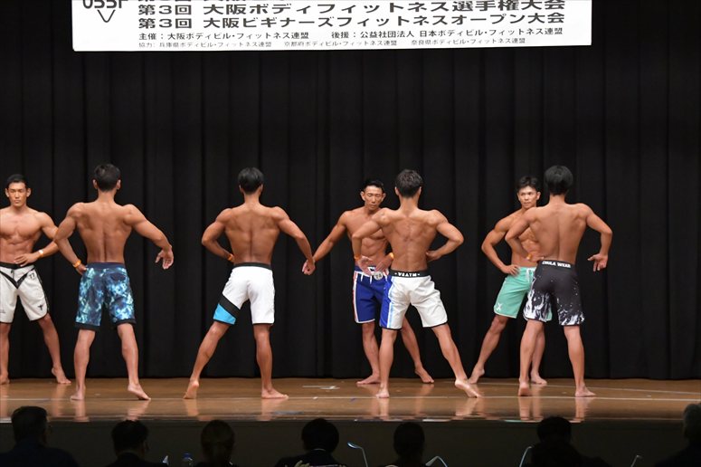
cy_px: 234
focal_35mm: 135
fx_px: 2628
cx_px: 350
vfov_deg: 10.2
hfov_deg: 15.2
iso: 6400
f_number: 5.6
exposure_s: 1/400
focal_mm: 90
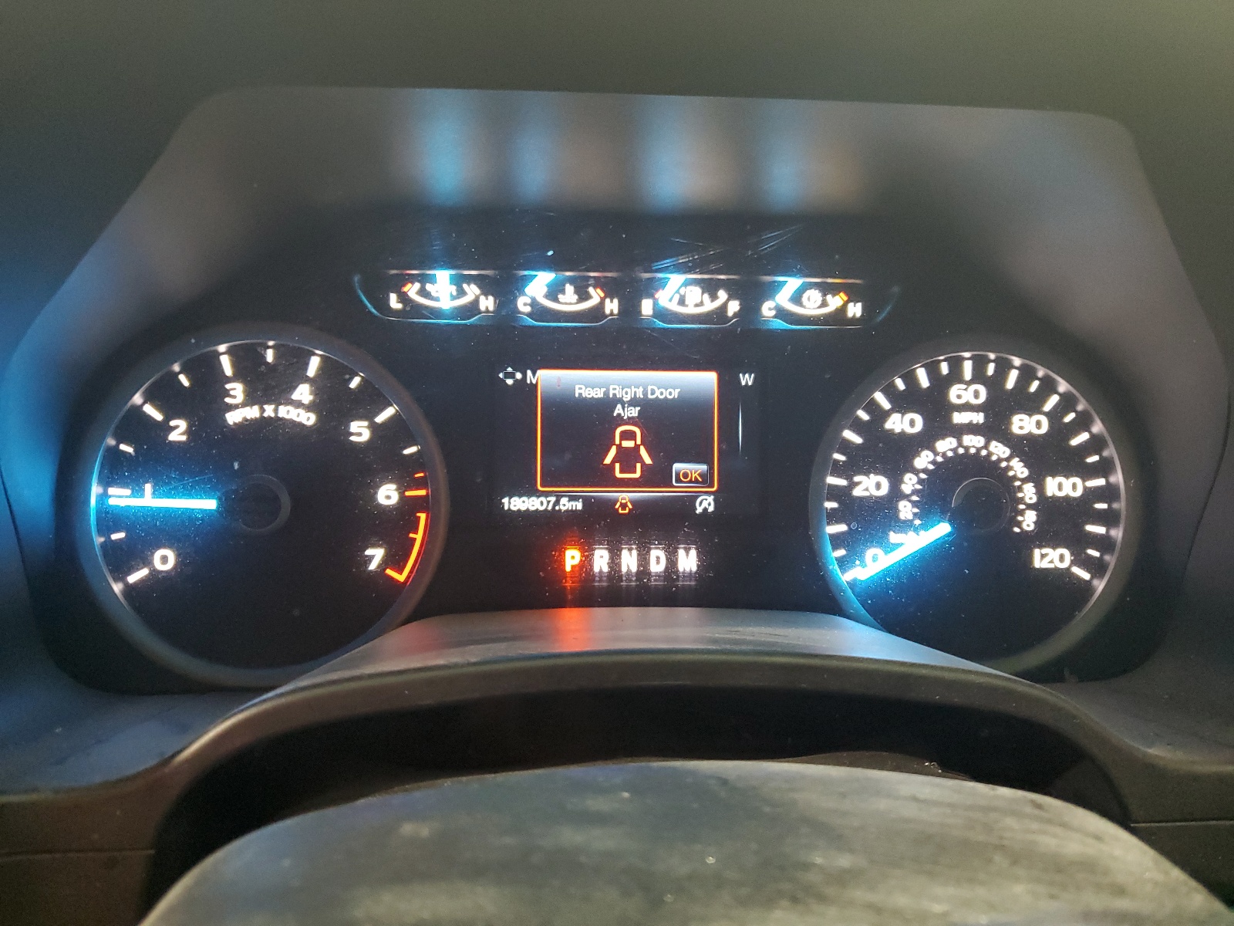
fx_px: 927
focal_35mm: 26
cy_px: 463
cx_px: 617
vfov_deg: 53.1
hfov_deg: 67.3
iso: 322
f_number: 1.5
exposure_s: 1/24
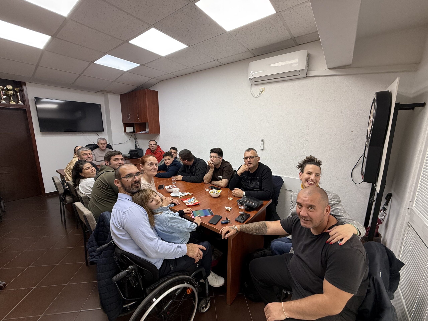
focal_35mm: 14
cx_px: 214
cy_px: 160
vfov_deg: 85.7
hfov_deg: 102.1
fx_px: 173
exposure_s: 1/100
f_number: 2.2
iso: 125
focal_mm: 2.22
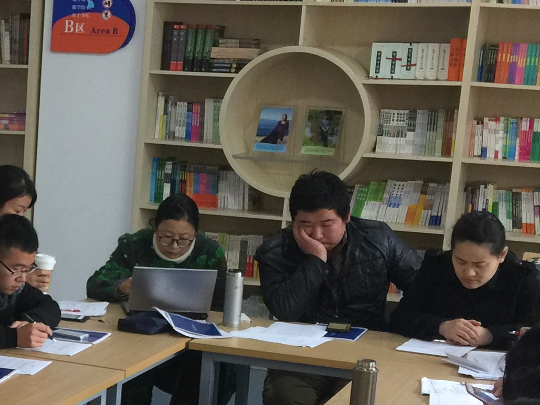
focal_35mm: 92
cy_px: 368
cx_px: -91
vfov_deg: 15.9
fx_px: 1435
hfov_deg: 20.1
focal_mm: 4.15
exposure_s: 1/17
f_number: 2.2
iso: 80
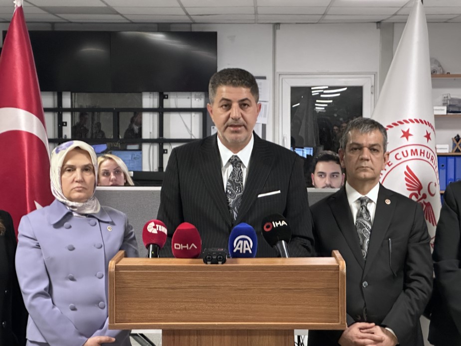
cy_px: 173
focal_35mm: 77
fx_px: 1025
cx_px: 230
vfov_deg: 19.1
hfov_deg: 25.3
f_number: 2.8
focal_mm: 9
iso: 640
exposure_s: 1/34
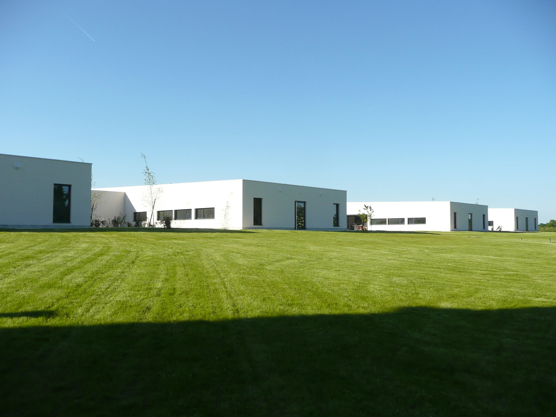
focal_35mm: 28
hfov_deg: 63.4
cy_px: 208
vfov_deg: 49.7
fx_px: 450
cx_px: 278
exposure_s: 1/640
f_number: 3.3
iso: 100
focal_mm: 4.6
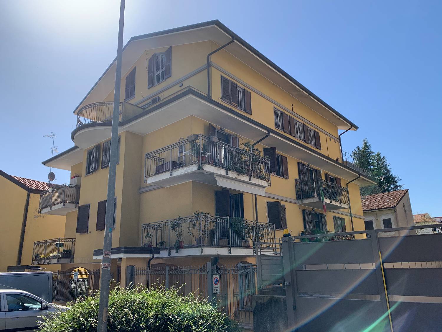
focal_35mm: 26
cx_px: 221
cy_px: 166
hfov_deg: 67.3
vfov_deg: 53.1
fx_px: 332
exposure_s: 1/1992
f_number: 1.8
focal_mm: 4.25
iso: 25
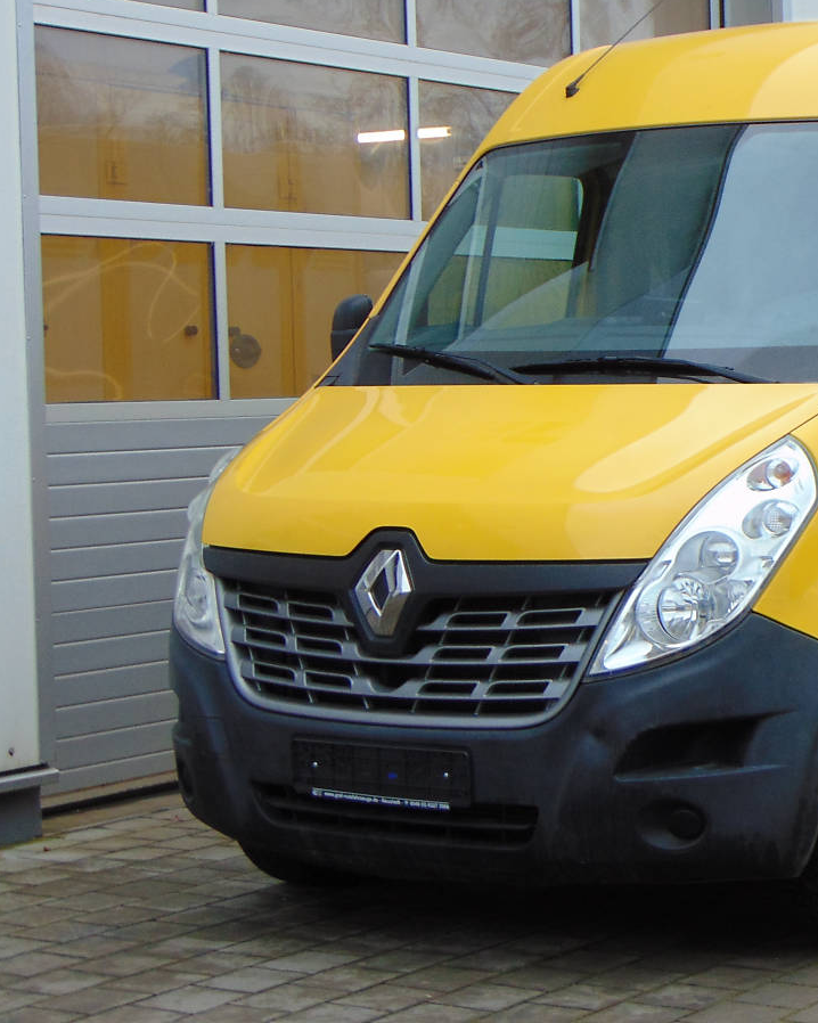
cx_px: 908
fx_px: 2634
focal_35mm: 87
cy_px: 494
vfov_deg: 22.0
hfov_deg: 17.1
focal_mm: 9
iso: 80
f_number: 3.5
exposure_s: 1/50
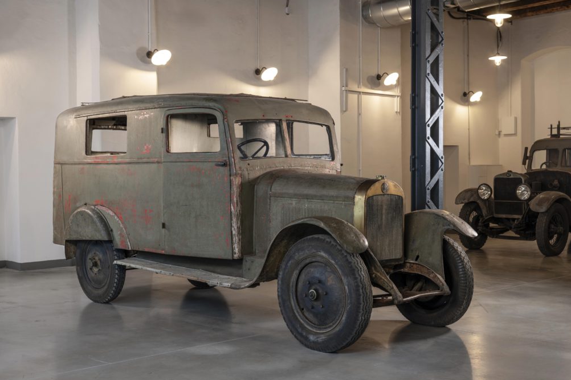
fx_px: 745
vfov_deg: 28.6
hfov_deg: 41.9
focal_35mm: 47
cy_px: 190
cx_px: 282
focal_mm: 46
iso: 100
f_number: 8
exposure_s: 1/4
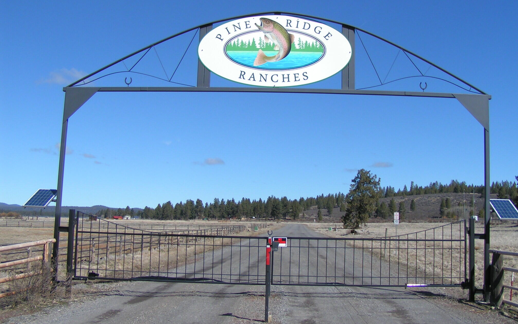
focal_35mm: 41
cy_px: 159
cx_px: 263
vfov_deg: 31.3
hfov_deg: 48.2
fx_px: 579
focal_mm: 5.8
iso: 50
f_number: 4
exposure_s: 1/1000
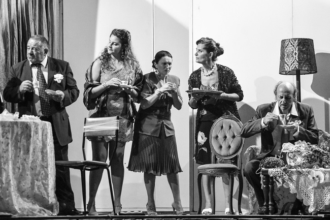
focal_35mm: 128
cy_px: 110
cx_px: 165
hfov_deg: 16.1
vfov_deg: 10.7
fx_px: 1168
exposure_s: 1/200
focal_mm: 85
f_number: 4
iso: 6400
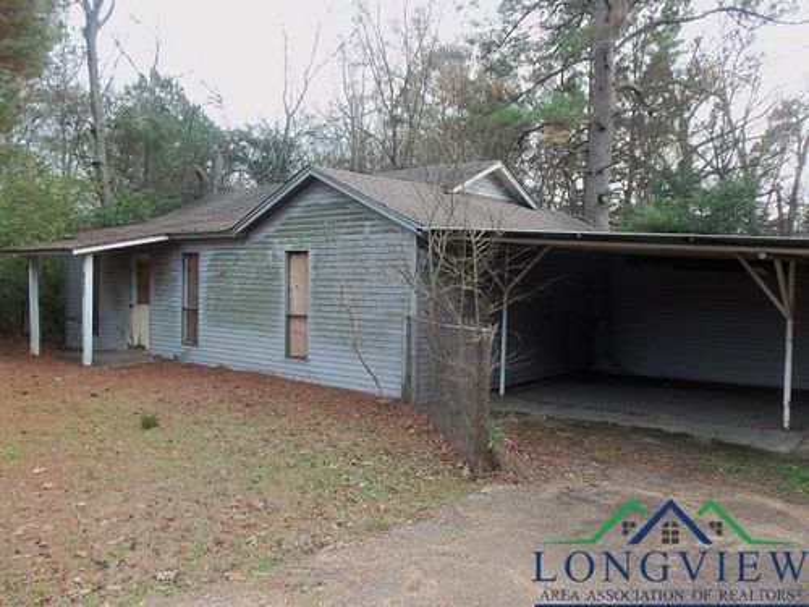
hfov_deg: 63.4
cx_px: 404
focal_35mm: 28
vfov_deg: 49.7
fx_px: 654
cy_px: 304
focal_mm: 5.1
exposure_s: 1/60
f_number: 3.3
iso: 160
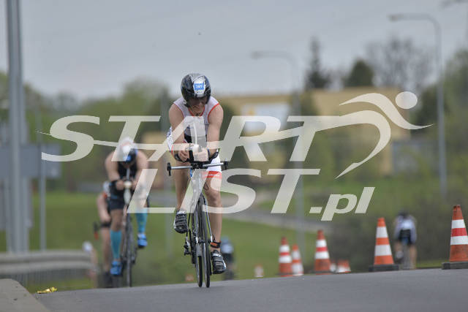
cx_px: 234
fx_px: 7801
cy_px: 156
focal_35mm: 600
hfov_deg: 3.4
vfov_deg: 2.3
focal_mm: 600
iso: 400
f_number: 6.3
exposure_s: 1/1600
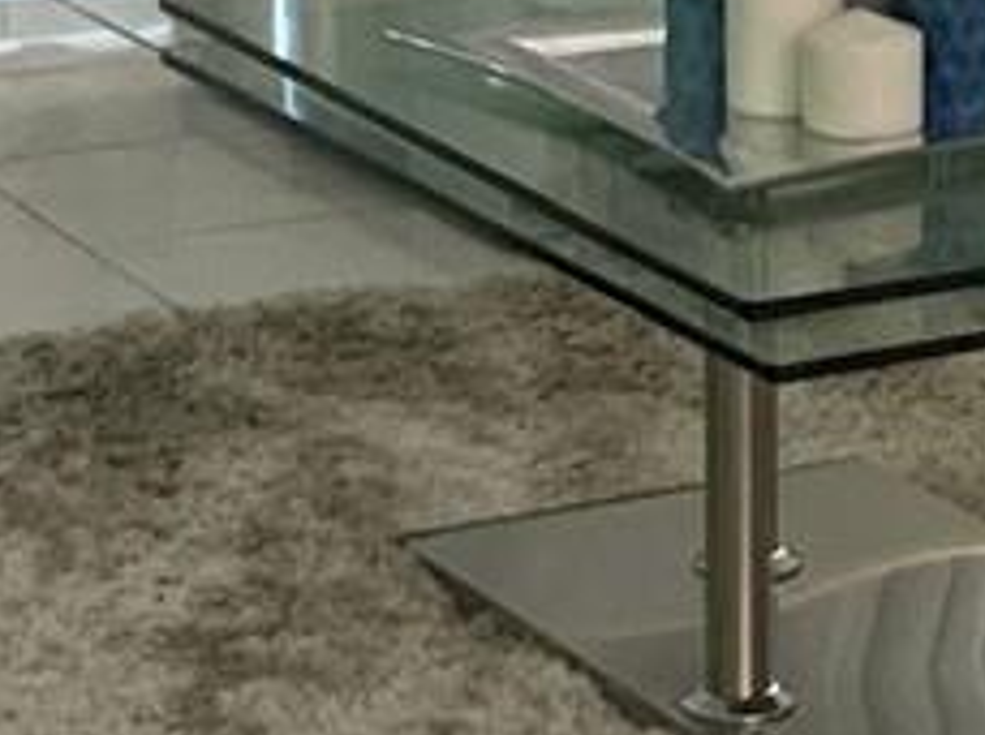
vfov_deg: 7.3
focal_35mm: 203
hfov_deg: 9.6
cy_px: 395
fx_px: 5767
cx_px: 1157
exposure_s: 1/60
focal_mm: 3
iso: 125
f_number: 1.8
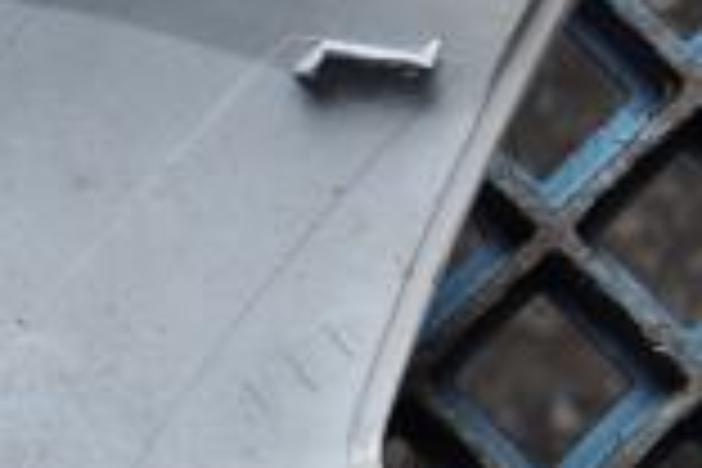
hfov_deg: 11.0
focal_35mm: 182
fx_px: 3549
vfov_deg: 7.5
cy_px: 346
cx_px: -256
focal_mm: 38
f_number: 4.5
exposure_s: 1/60
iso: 720
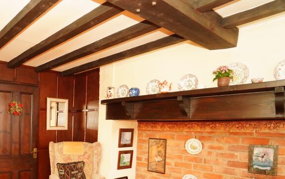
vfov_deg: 43.9
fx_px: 210
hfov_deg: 62.5
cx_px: 57
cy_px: 143
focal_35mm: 27
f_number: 5
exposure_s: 1/60
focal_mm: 10
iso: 1600
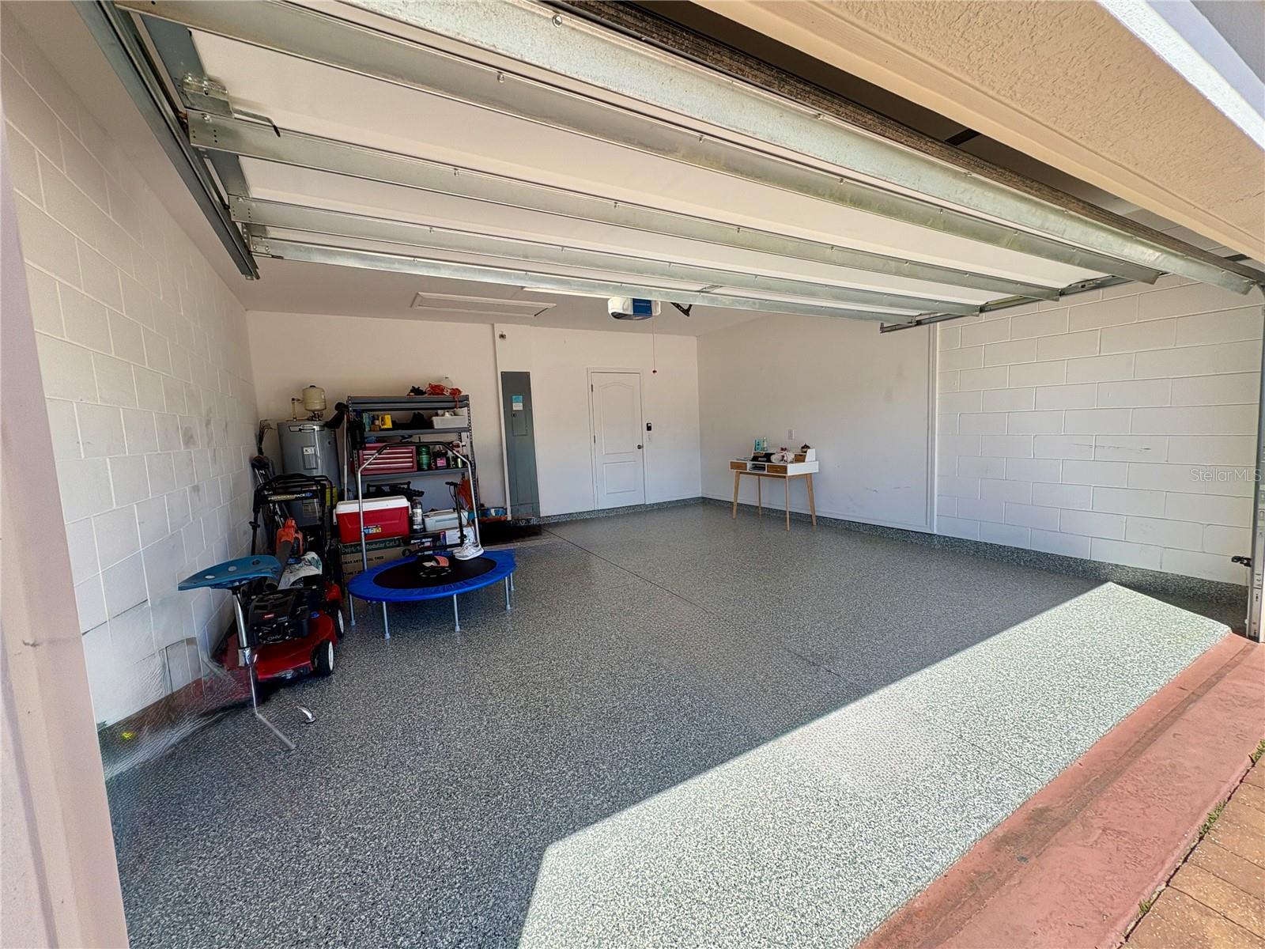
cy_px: 474
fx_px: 512
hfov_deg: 102.1
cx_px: 632
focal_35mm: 14
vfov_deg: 85.7
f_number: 2.2
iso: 40
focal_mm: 2.22
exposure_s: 1/407
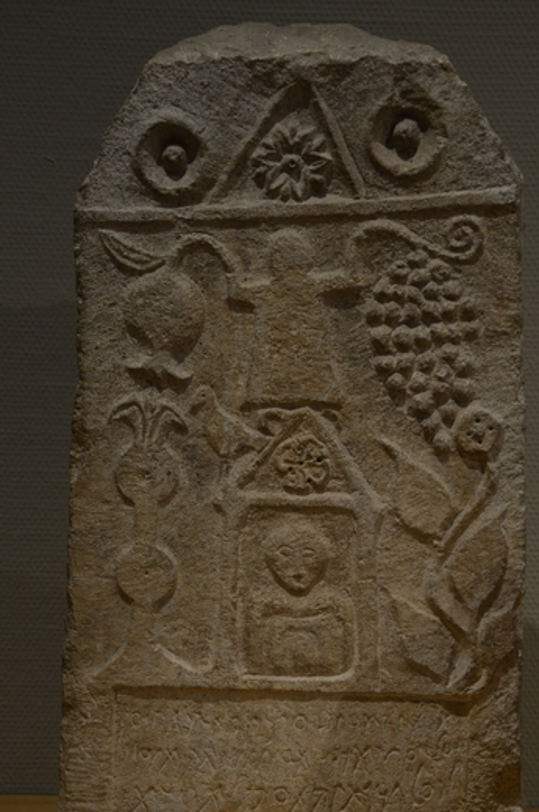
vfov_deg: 18.4
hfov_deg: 12.3
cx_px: 289
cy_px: 498
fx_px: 2501
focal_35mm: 111
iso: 500
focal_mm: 58
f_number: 5
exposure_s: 1/30
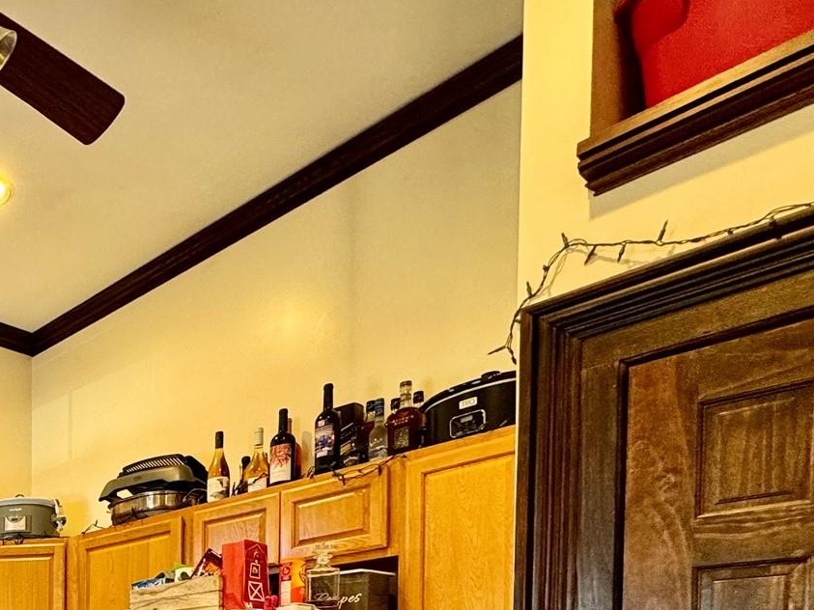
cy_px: 723
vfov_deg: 34.1
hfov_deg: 41.7
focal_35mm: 34
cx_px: -99
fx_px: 799
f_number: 2.2
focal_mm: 2.22
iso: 200
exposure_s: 1/60
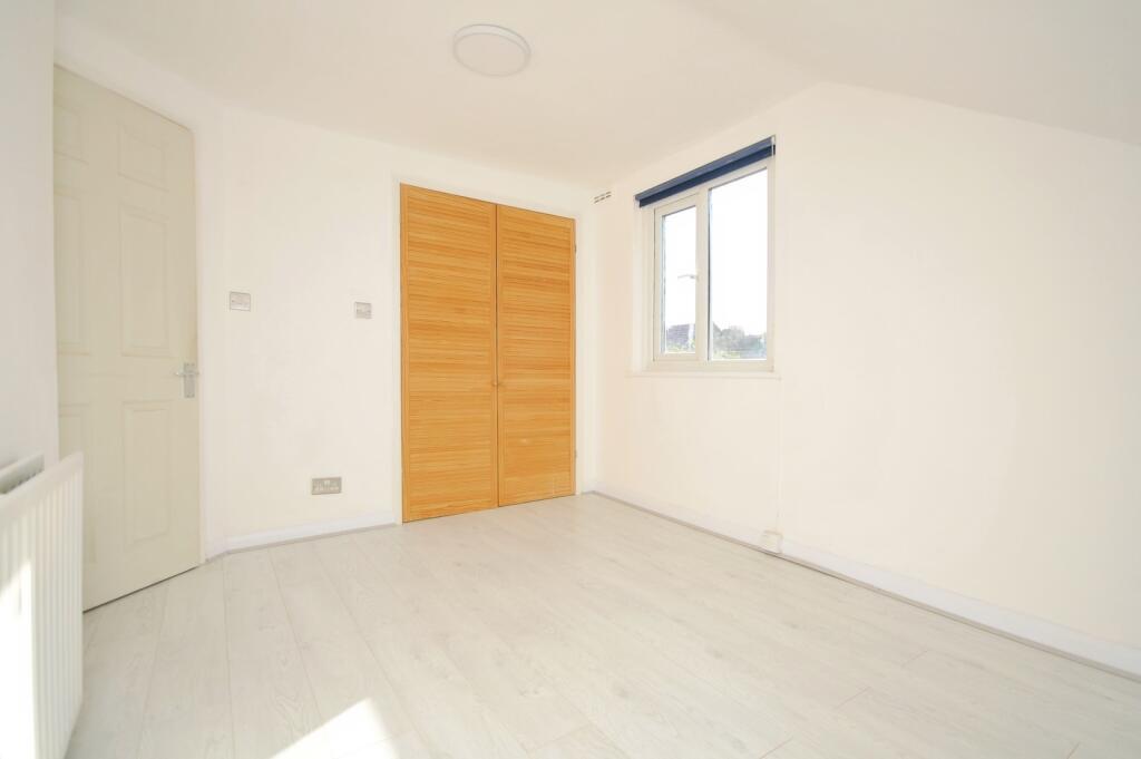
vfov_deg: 72.0
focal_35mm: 16
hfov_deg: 95.0
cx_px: 570
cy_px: 380
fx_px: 523
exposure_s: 1/250
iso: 200
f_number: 8
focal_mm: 11
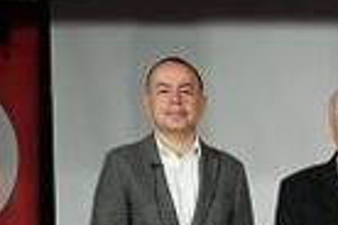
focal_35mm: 106
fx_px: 995
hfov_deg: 17.8
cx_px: 465
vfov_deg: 12.3
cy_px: 330
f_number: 4
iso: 1000
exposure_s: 1/50
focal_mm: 18
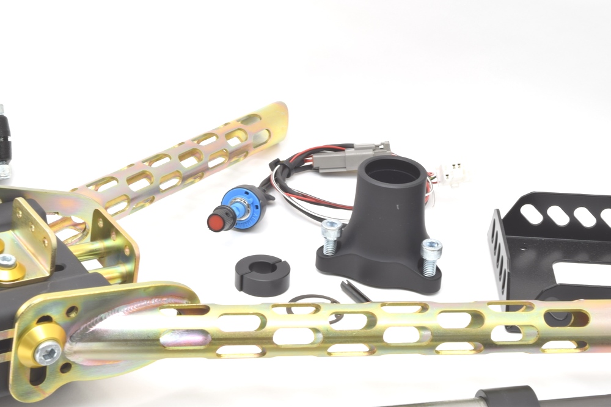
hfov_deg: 24.6
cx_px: 306
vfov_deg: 16.6
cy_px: 204
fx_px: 1400
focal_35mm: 82
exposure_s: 1
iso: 100
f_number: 22
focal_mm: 55
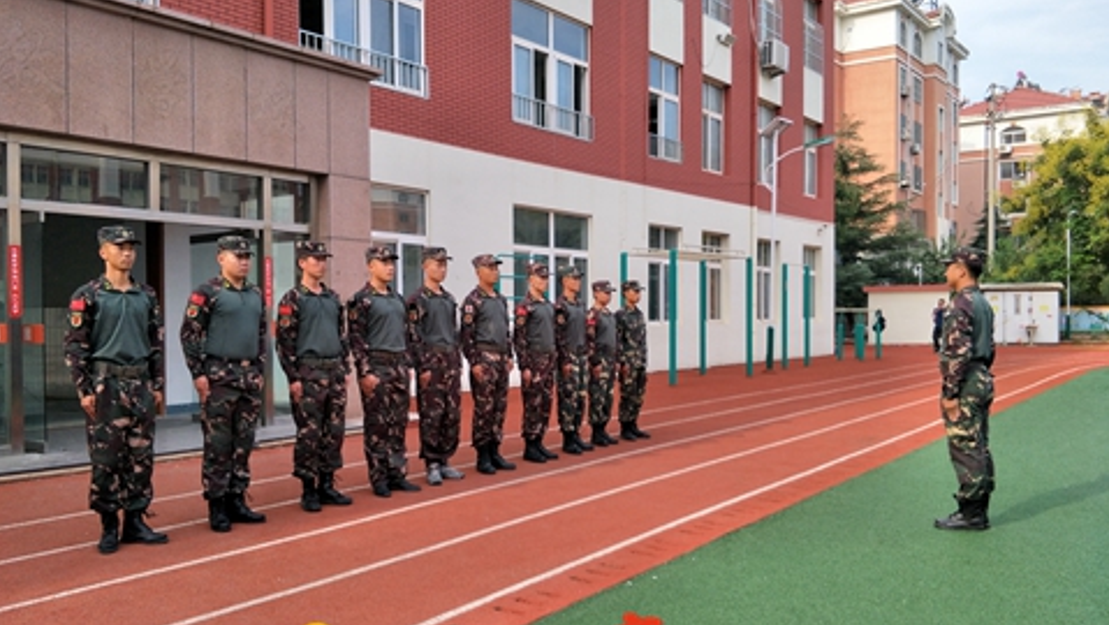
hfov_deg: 74.0
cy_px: 323
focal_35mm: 25
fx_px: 736
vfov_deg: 46.0
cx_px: 544
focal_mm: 3.79
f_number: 1.7
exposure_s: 1/711
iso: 81
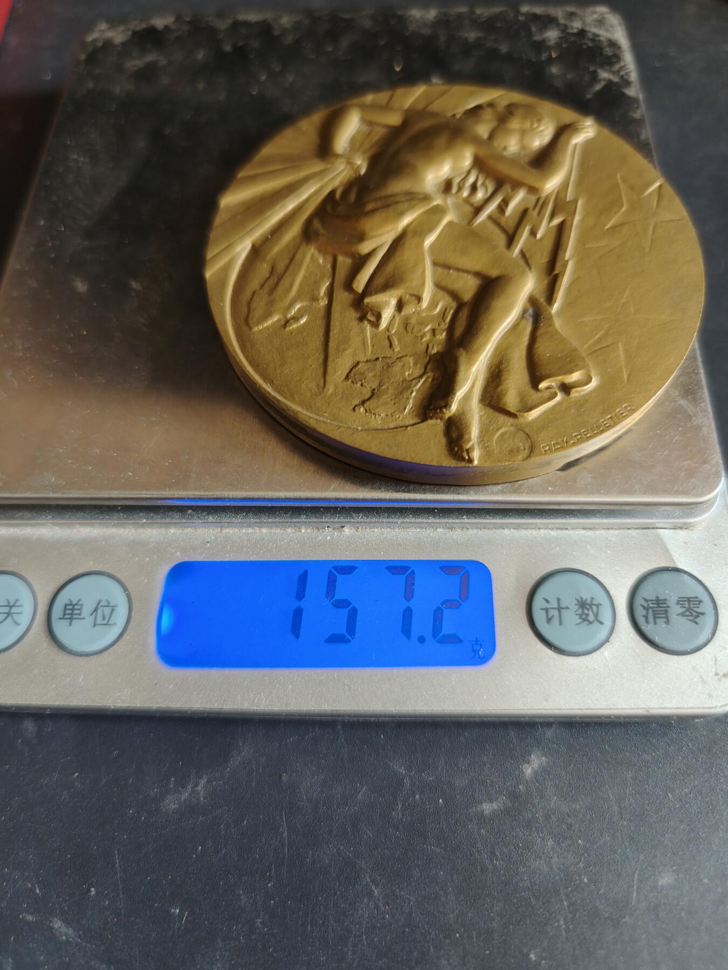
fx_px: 645
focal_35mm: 23
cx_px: 364
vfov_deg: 73.9
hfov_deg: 58.9
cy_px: 485
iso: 500
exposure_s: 1/100
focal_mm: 6.06
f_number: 1.6
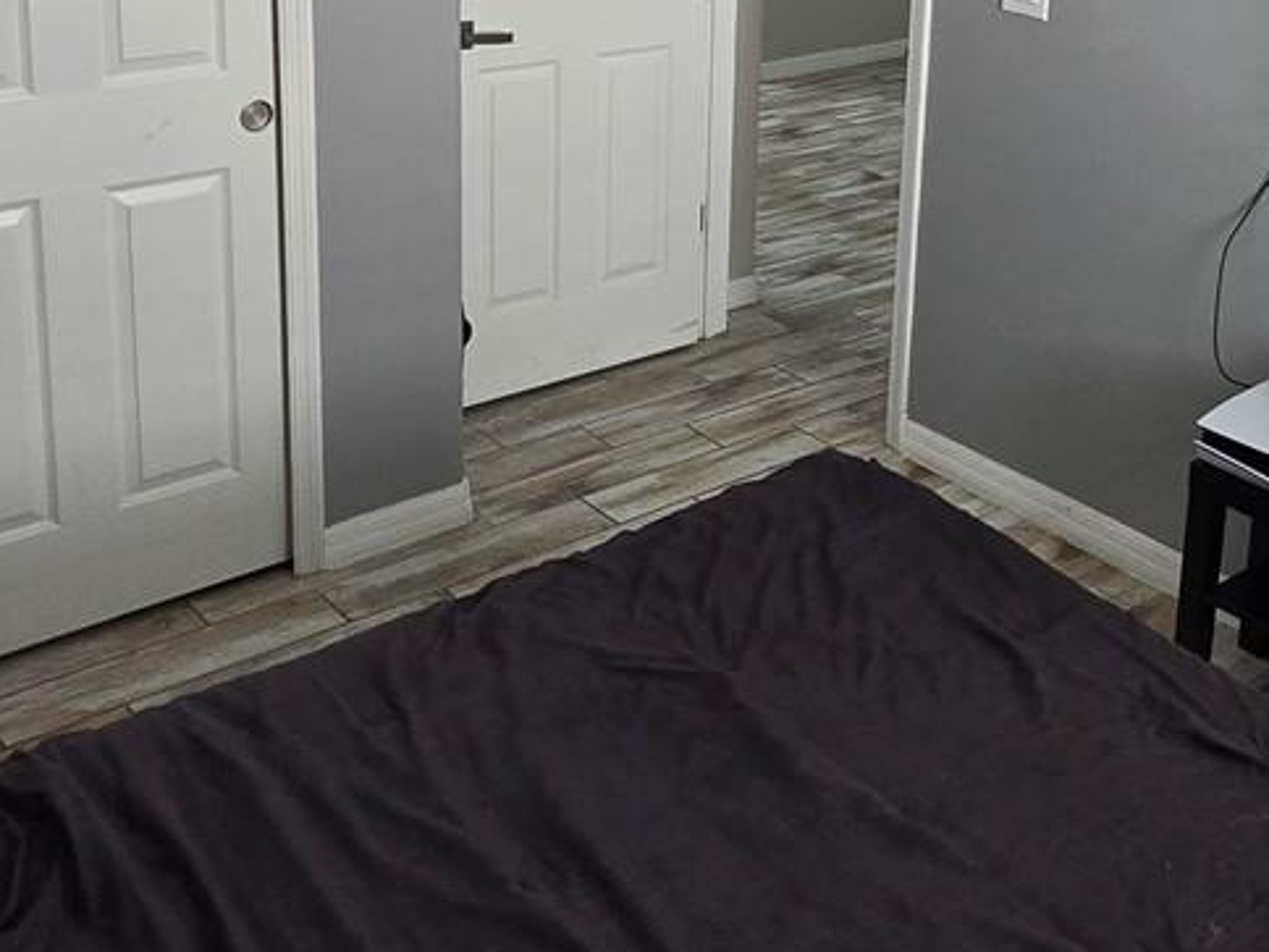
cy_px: 21
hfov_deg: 42.9
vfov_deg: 31.3
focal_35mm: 43
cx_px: 899
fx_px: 1576
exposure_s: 1/60
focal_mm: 2.2
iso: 320
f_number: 2.2
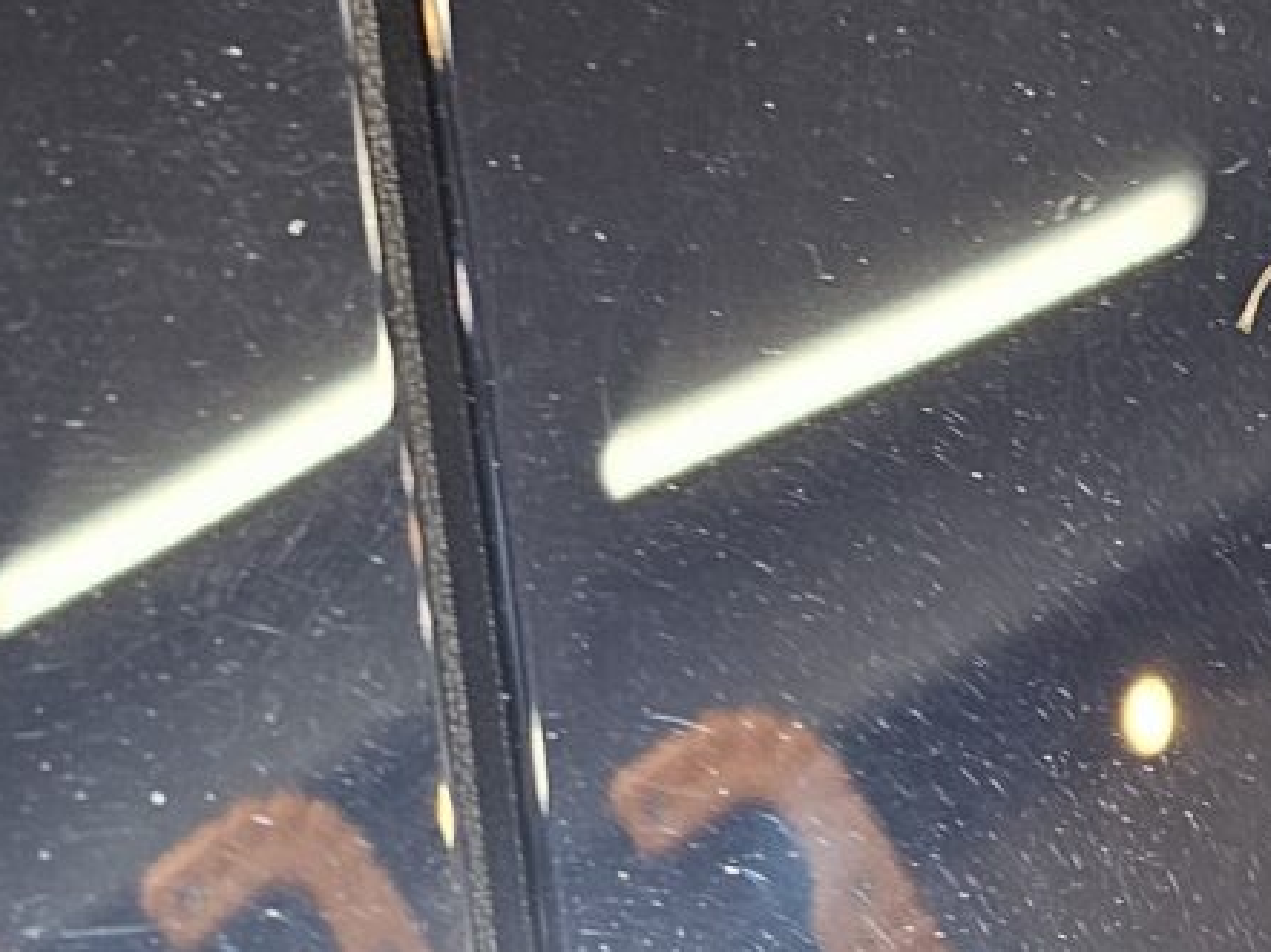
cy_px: 1024
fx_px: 3670
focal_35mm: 100
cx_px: 710
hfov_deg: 19.6
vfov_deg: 14.5
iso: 250
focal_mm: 6.3
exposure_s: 1/32.4
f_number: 1.7
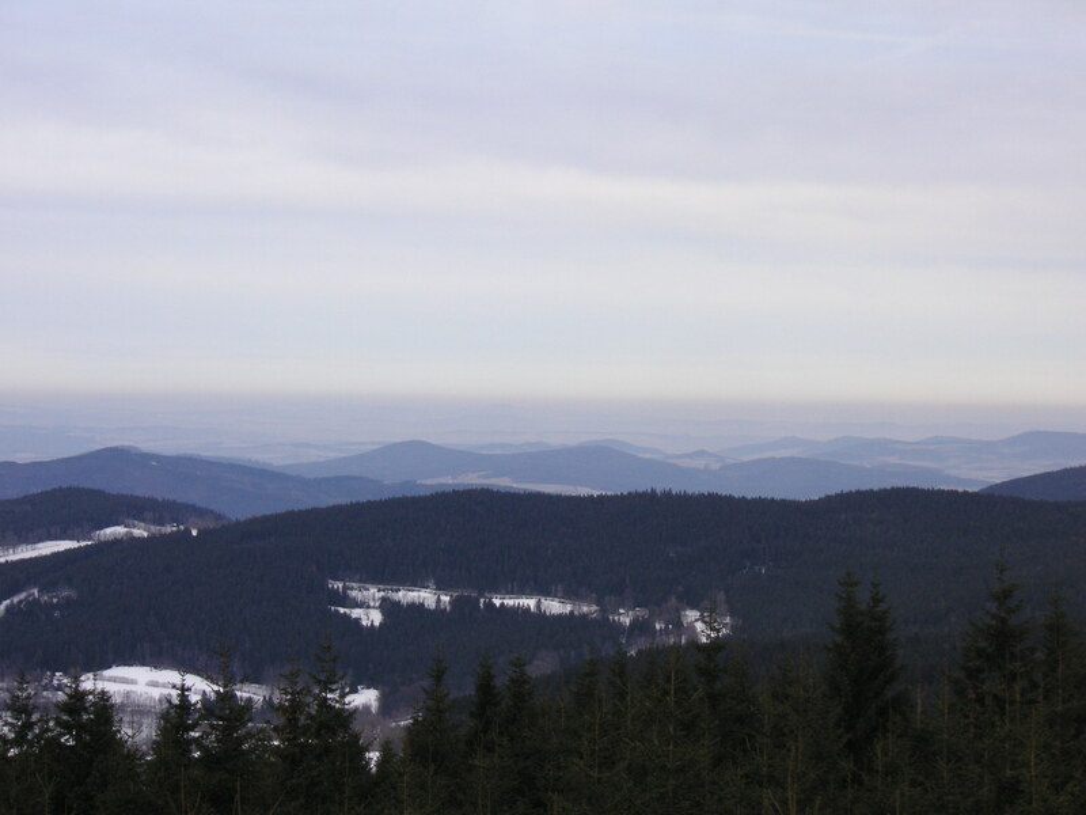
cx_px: 543
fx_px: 3294
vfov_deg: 14.1
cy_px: 408
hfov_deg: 18.7
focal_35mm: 105
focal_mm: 17.1
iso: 50
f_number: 5
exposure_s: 1/180
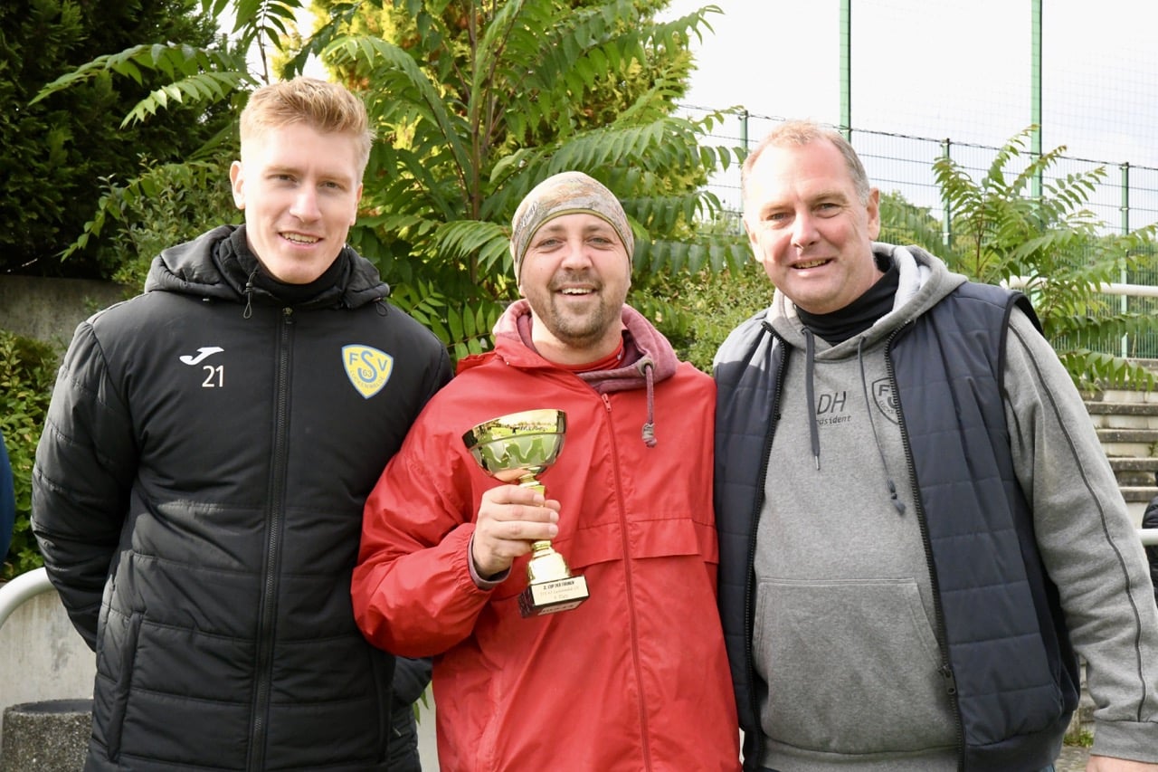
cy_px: 386
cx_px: 579
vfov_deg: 21.9
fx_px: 1994
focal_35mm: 62
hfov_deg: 32.4
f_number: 16
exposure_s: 1/800
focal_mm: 62
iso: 6400
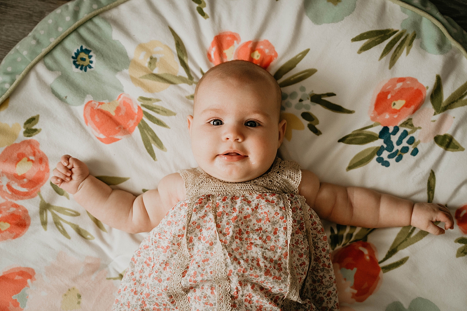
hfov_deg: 40.3
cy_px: 156
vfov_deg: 27.5
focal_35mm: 49
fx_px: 636
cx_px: 234
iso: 1600
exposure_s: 1/125
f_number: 2.8
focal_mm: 49
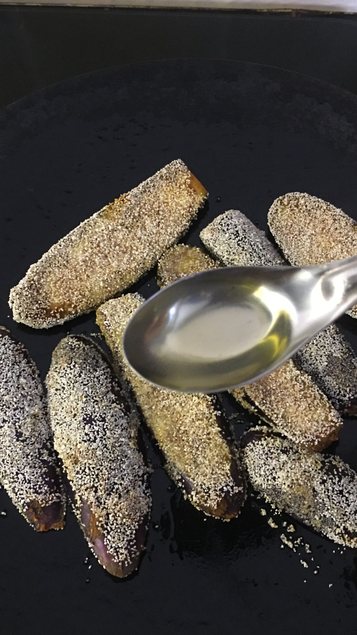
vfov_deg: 61.0
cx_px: 196
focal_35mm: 32
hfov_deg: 36.6
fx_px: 539
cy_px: 321
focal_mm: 4.15
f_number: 2.2
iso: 160
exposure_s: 1/8
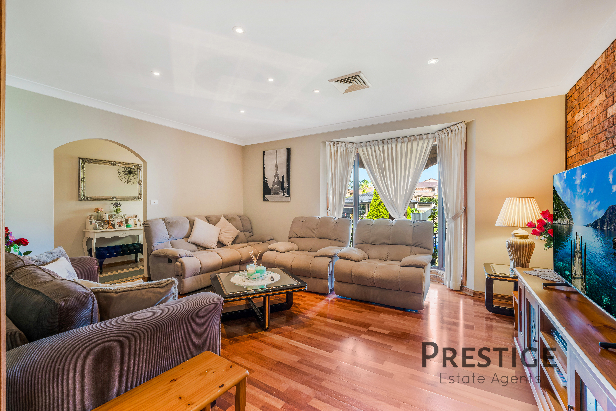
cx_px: 308
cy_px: 206
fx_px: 240
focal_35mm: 14
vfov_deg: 81.2
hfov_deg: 104.3
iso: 800
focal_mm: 14
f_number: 11
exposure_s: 1/1.67
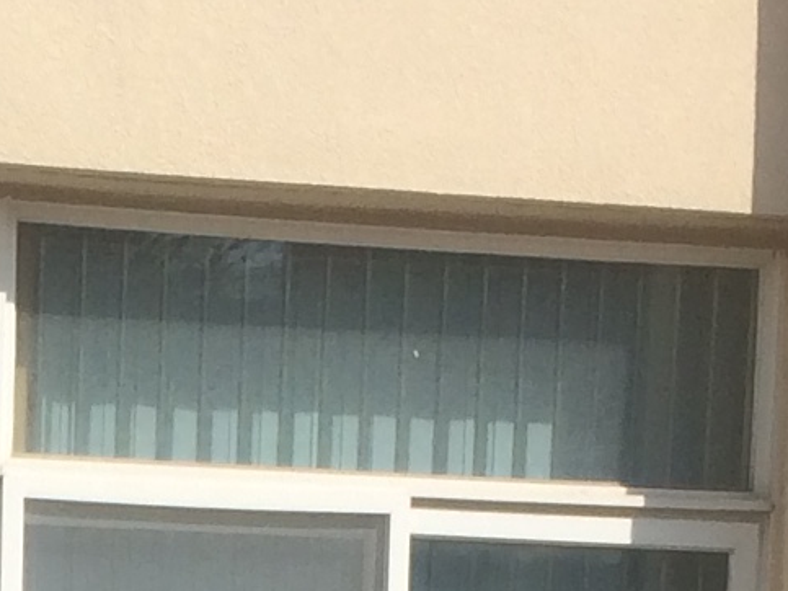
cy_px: 1526
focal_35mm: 196
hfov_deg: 9.8
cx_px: -370
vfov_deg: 7.0
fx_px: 4461
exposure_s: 1/2740
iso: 32
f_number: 2.2
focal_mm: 4.15
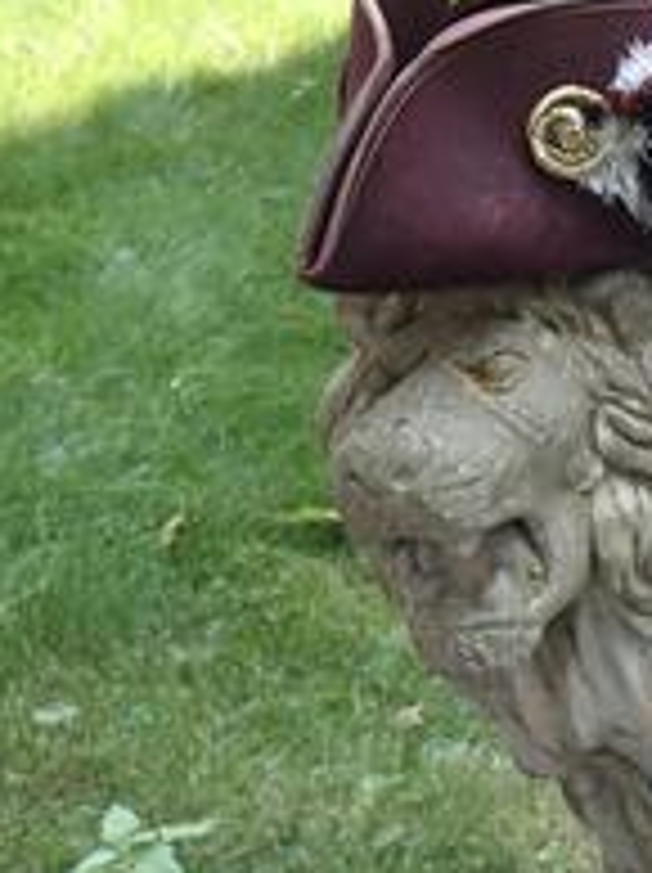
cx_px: 679
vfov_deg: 19.6
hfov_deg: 14.5
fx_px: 2517
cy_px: 274
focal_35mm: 100
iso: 100
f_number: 4
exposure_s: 1/80
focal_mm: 7.9
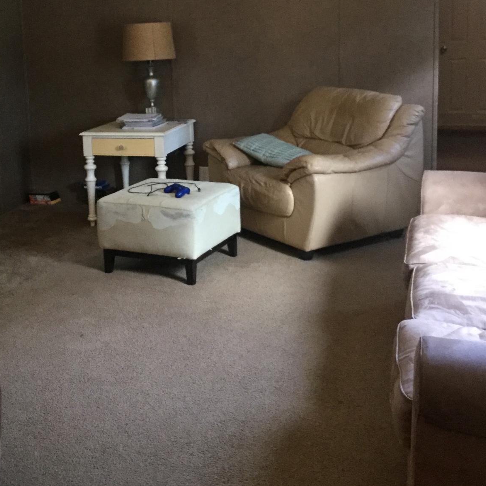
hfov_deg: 35.1
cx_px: 178
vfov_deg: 34.9
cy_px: 154
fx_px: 762
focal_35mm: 48
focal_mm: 3.3
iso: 160
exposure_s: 1/30
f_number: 2.4
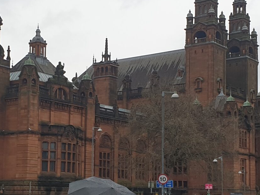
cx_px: 95
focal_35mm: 81
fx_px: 608
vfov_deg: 18.1
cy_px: 133
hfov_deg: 24.1
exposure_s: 1/100
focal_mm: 4.3
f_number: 2.4
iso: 80
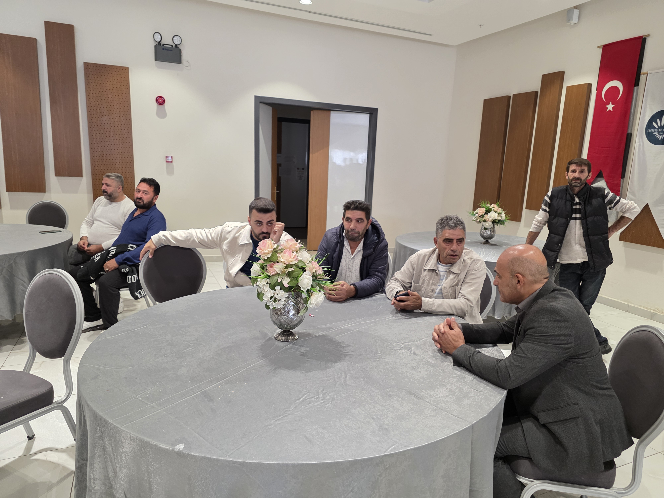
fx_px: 441
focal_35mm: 23
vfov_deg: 58.9
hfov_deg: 73.9
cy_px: 249
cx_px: 332
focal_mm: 6.3
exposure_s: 1/100
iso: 500
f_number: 1.7
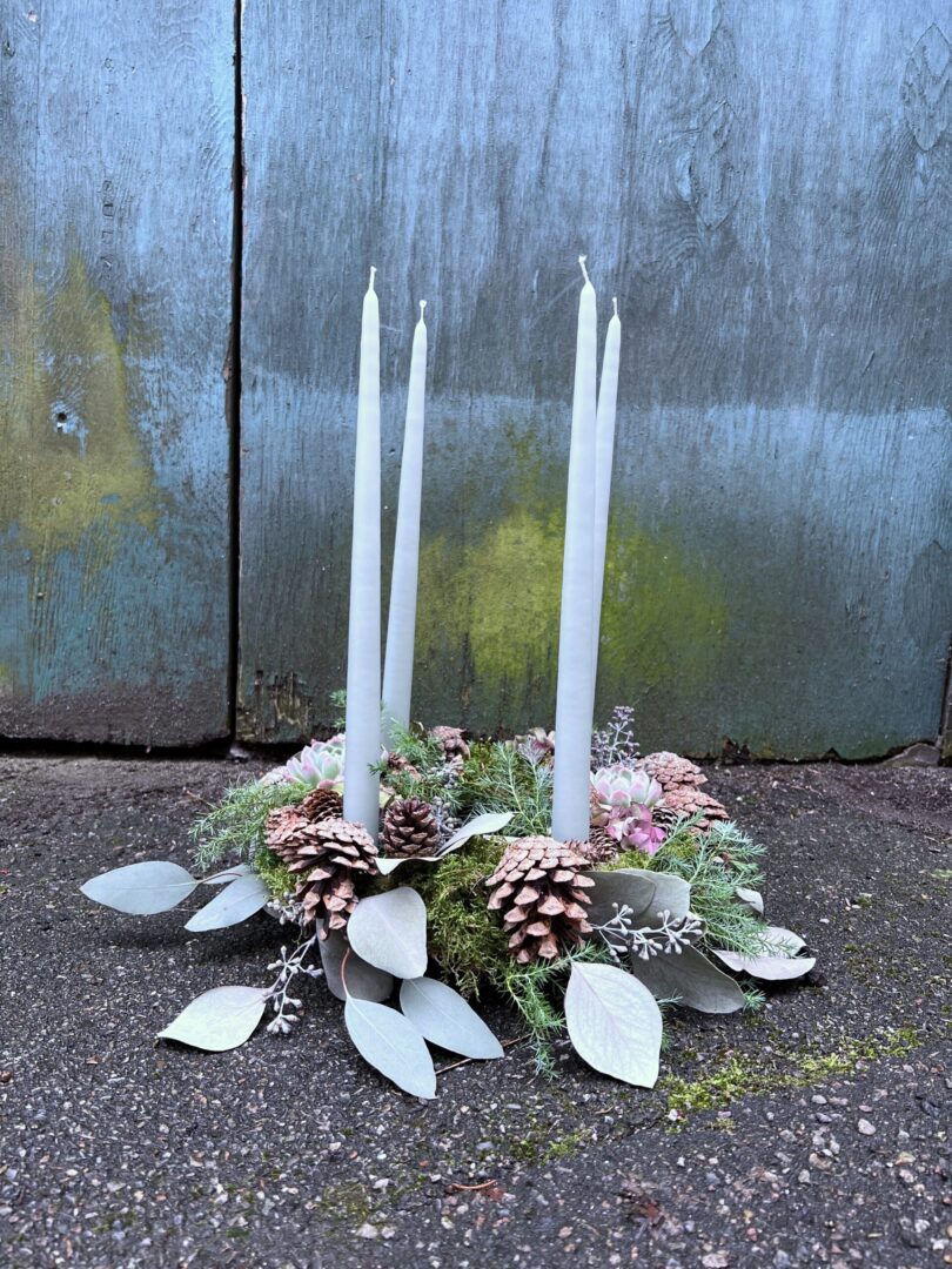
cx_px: 476
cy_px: 634
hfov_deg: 53.1
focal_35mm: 26
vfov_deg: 67.3
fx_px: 953
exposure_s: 1/121
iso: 100
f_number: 1.5
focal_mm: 5.7
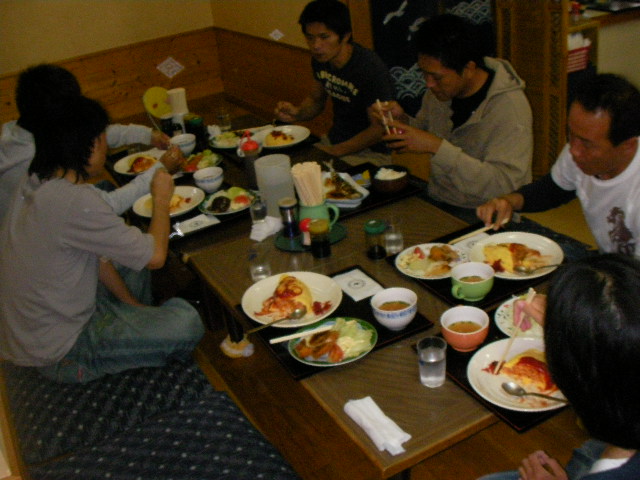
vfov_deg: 37.7
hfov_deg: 49.0
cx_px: 320
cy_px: 240
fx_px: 703
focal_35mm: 38
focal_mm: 6.3
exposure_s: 1/30
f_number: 5.6
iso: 400
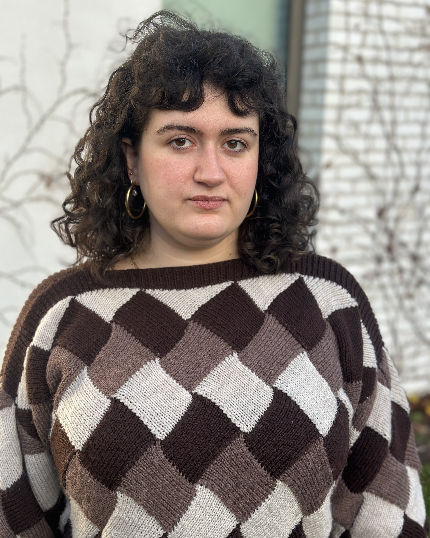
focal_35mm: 51
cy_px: 288
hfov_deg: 29.7
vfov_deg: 36.6
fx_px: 811
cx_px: 211
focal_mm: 6.86
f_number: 1.78
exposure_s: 1/816
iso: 80
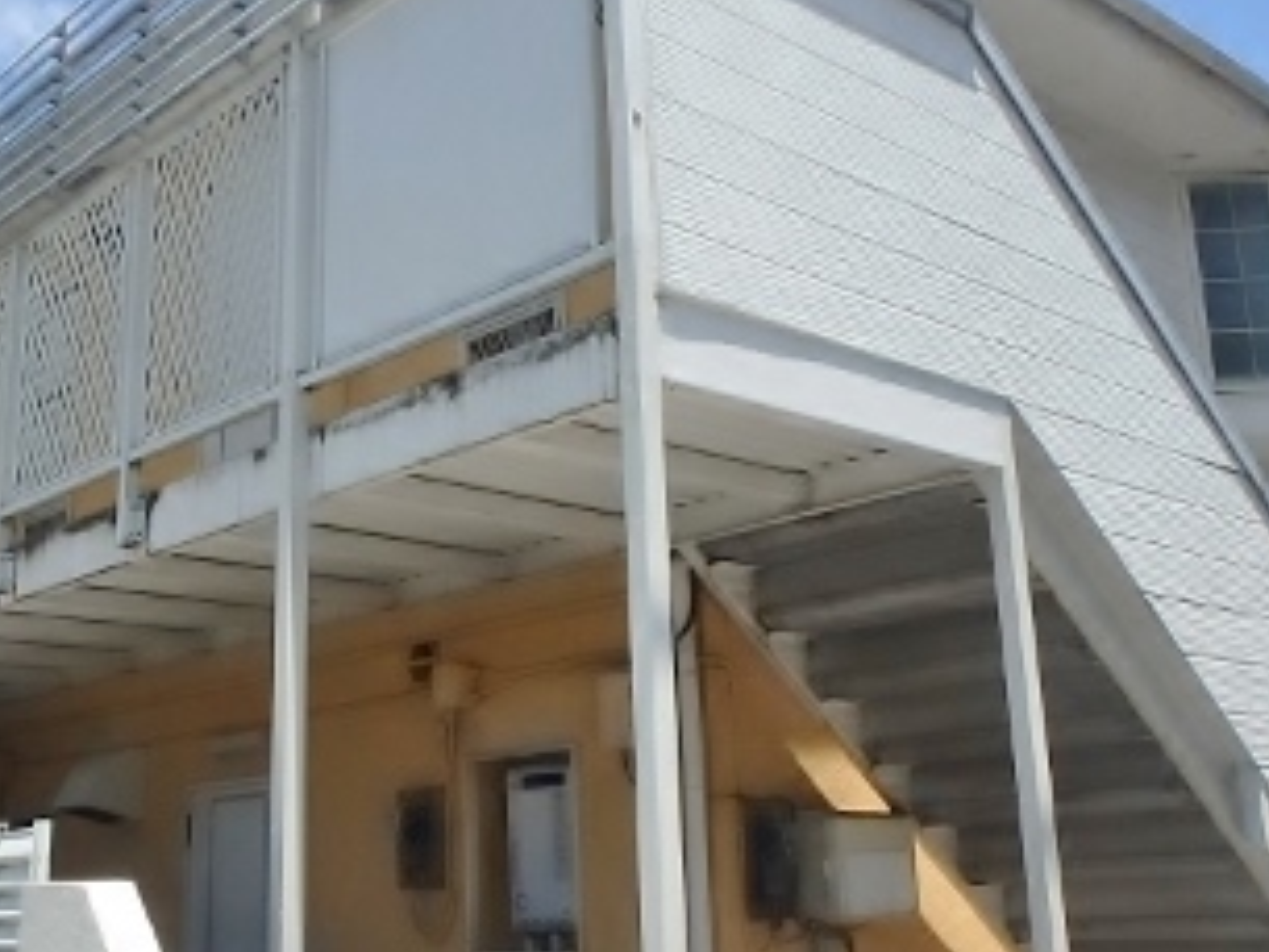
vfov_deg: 32.9
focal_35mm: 44
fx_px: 1614
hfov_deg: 42.9
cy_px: 428
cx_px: 558
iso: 125
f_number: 6
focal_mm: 3.7
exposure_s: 1/400
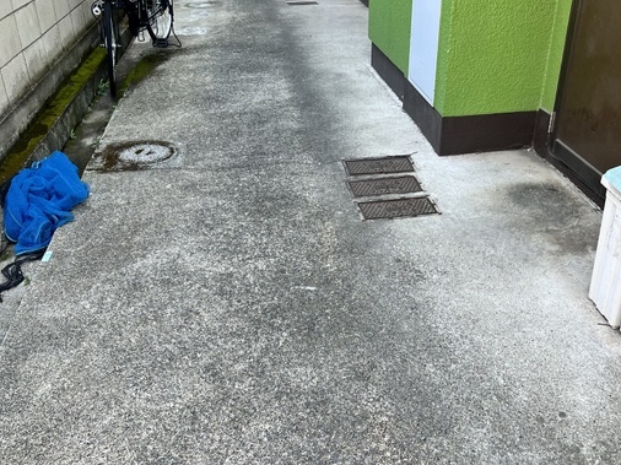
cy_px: 241
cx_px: 323
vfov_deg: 39.6
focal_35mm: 36
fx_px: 646
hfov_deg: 51.4
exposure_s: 1/137
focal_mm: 5.7
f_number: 1.5
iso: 32
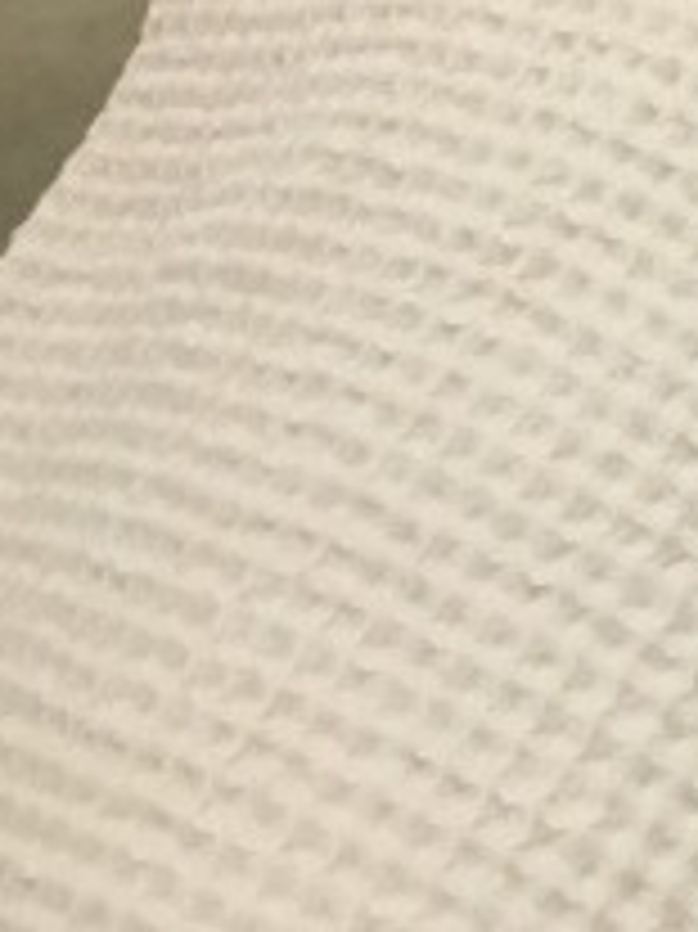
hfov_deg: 13.4
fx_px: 2826
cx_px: 1015
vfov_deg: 18.7
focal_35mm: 105
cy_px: 383
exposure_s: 1/30
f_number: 2.2
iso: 200
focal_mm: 4.15
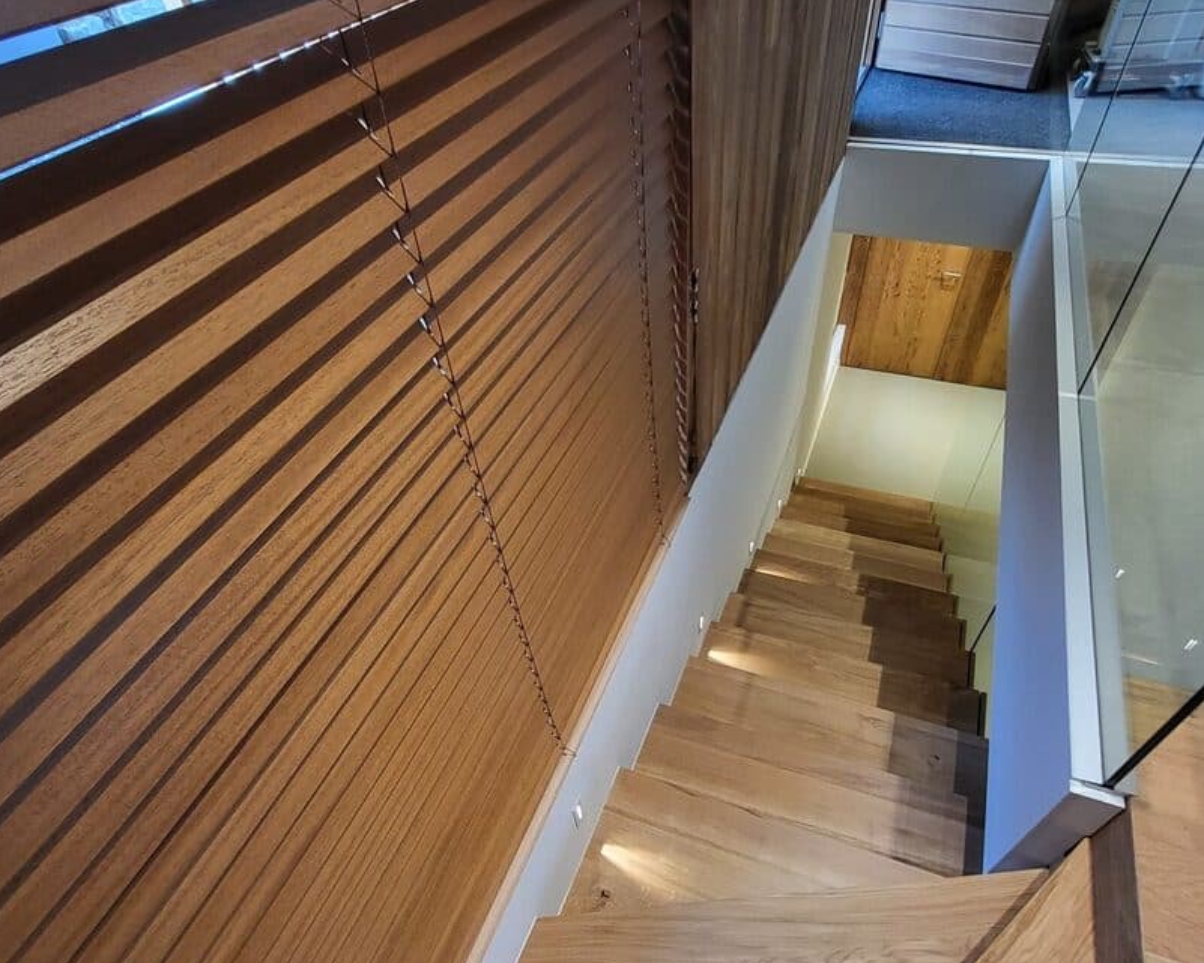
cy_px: 538
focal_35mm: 19
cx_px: 619
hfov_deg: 83.3
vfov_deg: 70.6
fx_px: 677
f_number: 2.2
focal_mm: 1.74
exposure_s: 1/50
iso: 200
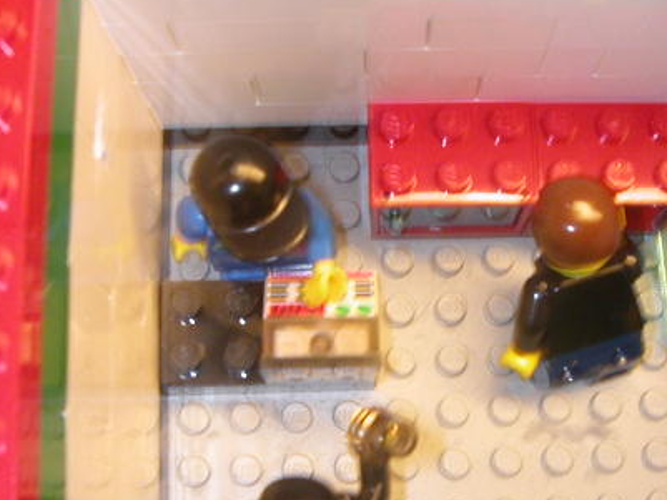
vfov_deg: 24.7
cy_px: 334
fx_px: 1137
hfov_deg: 32.2
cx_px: 481
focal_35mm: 59
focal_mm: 5.6
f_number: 4.5
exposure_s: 1/11
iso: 142
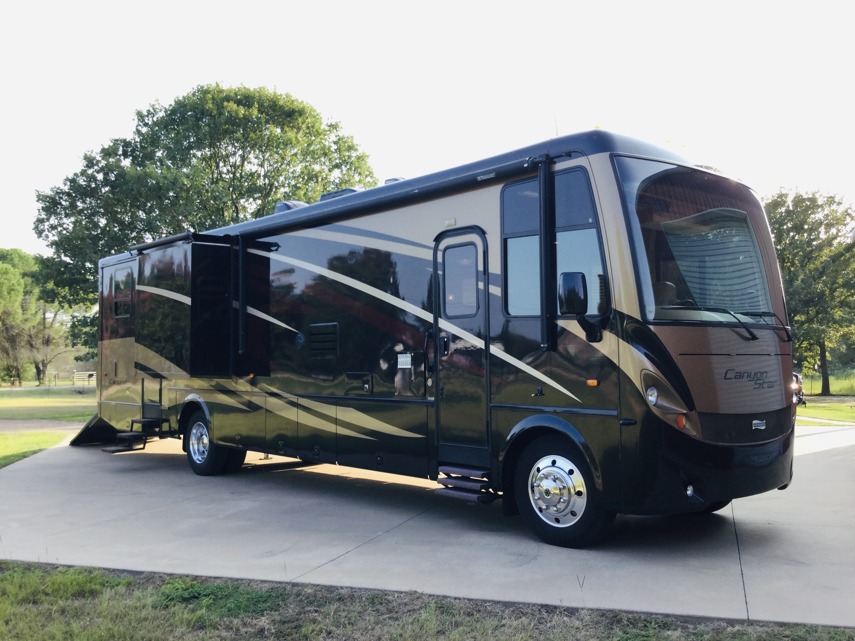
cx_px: 428
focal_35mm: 31
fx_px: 766
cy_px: 320
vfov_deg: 45.4
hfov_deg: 58.4
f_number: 2.4
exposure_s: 1/203
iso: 25
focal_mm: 3.3
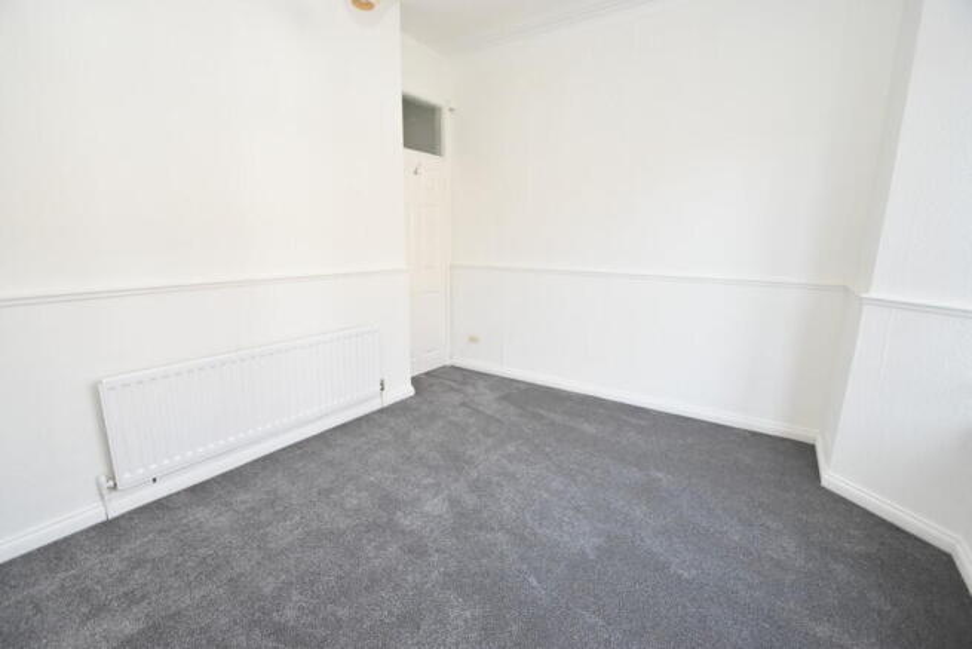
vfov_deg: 77.4
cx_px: 486
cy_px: 324
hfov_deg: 100.4
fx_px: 405
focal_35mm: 15
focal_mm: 10
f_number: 5
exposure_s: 1/100
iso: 800
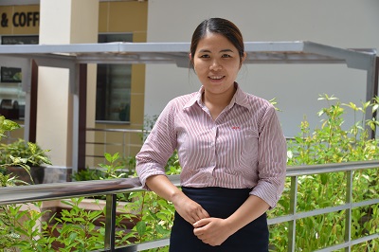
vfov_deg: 16.0
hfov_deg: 23.9
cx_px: 190
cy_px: 126
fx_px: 894
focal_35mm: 85
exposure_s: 1/100
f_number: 10
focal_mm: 85
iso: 500
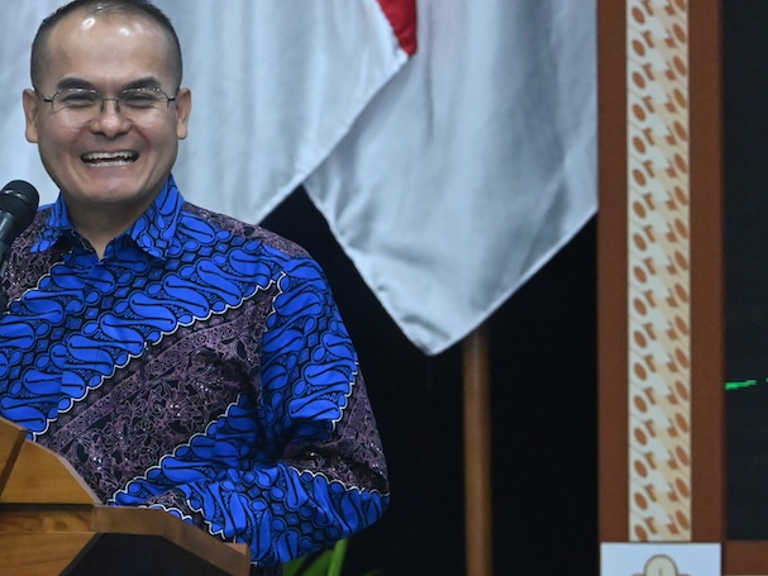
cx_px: 39
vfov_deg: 3.2
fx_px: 10337
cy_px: 238
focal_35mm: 466
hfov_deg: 4.3
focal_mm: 230
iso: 16000
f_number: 9
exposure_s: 1/200
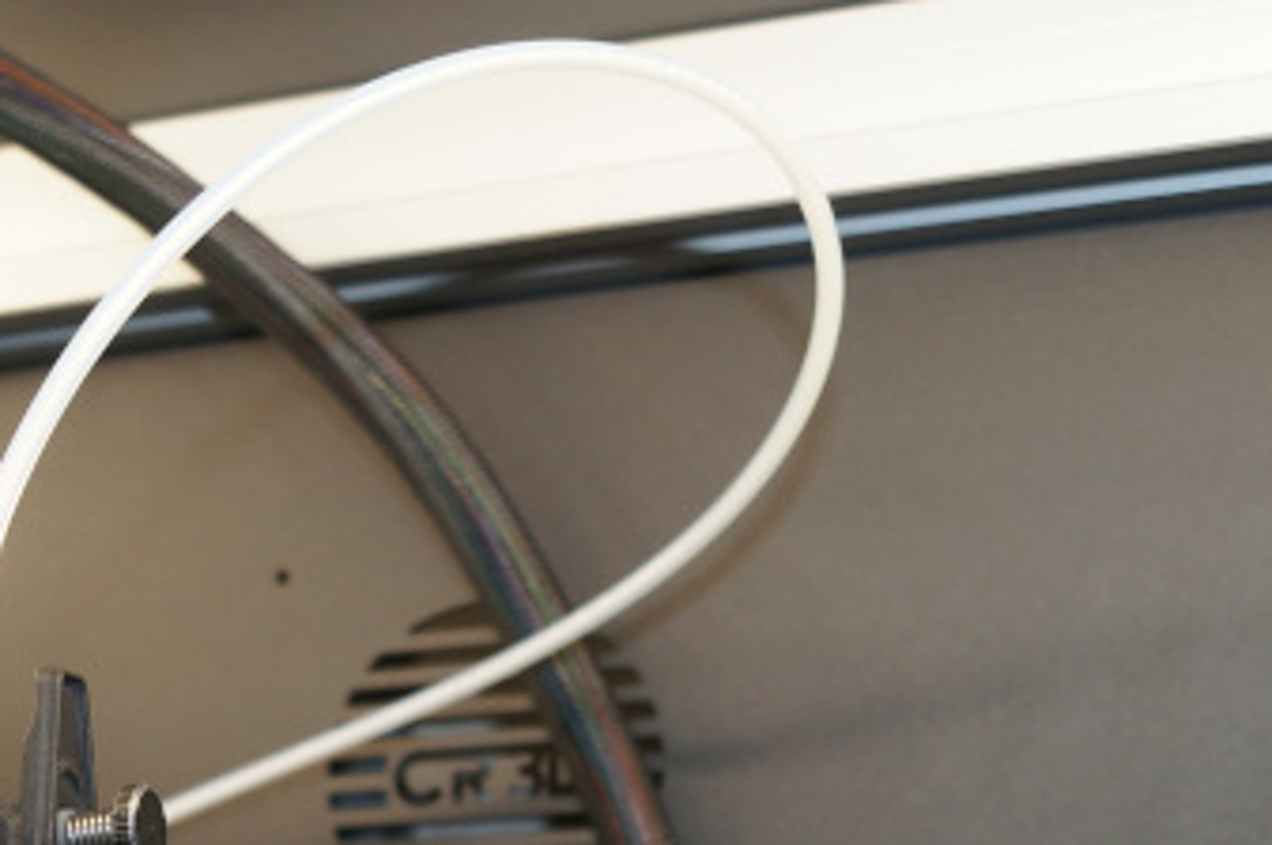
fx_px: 2894
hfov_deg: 23.9
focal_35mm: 82
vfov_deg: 15.6
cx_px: 45
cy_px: 1181
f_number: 4
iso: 160
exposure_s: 1/60
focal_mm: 18
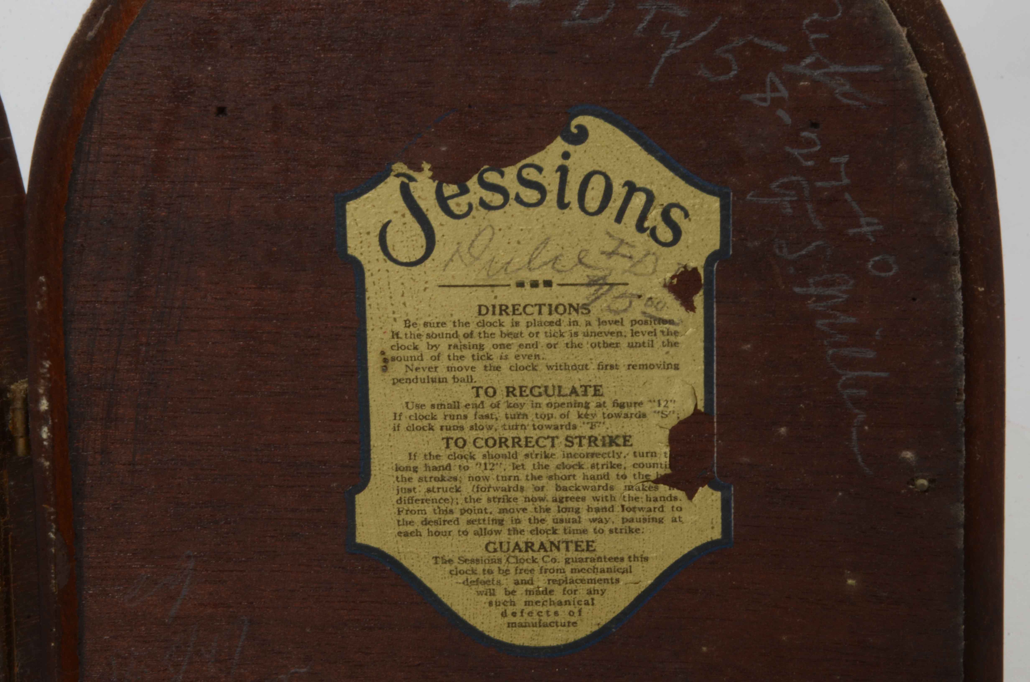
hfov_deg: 13.1
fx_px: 4497
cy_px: 341
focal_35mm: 158
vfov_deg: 8.7
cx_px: 515
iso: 250
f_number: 36
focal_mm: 105
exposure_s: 1/125
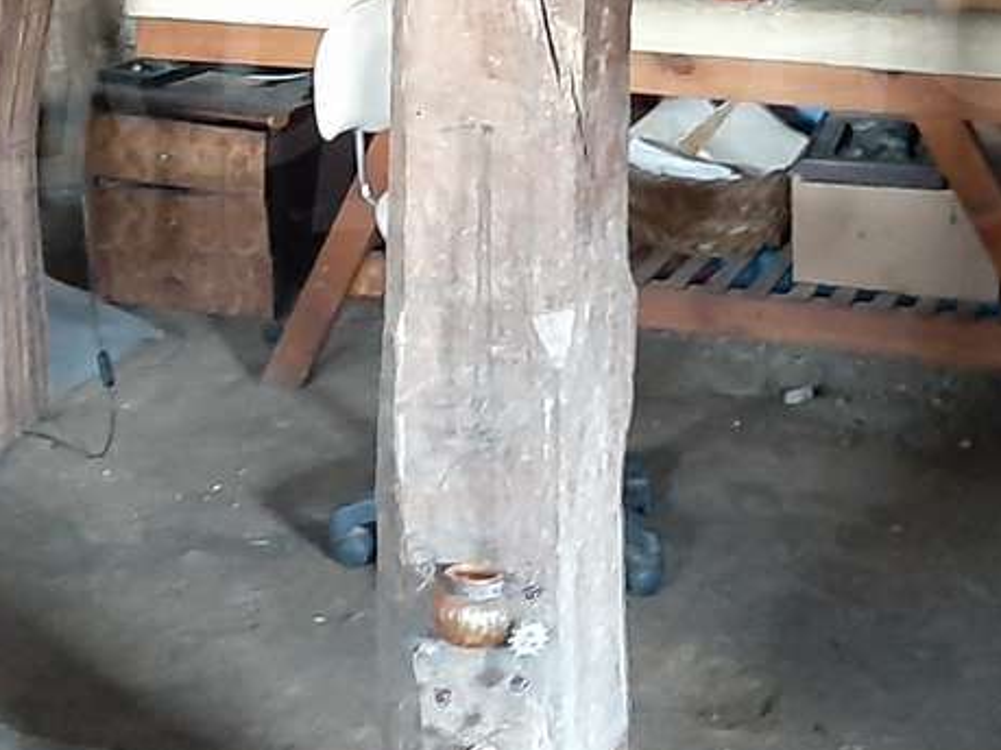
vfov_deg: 16.8
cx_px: 499
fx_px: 2457
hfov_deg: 23.0
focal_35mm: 85
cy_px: -84
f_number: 1.7
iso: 1000
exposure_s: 1/10
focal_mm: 3.93
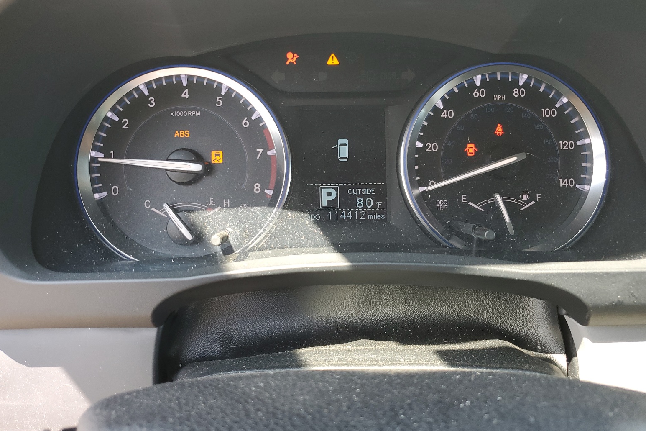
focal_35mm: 28
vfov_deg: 46.4
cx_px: 326
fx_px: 502
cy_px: 198
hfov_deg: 65.5
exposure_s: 1/120
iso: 57
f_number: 1.5
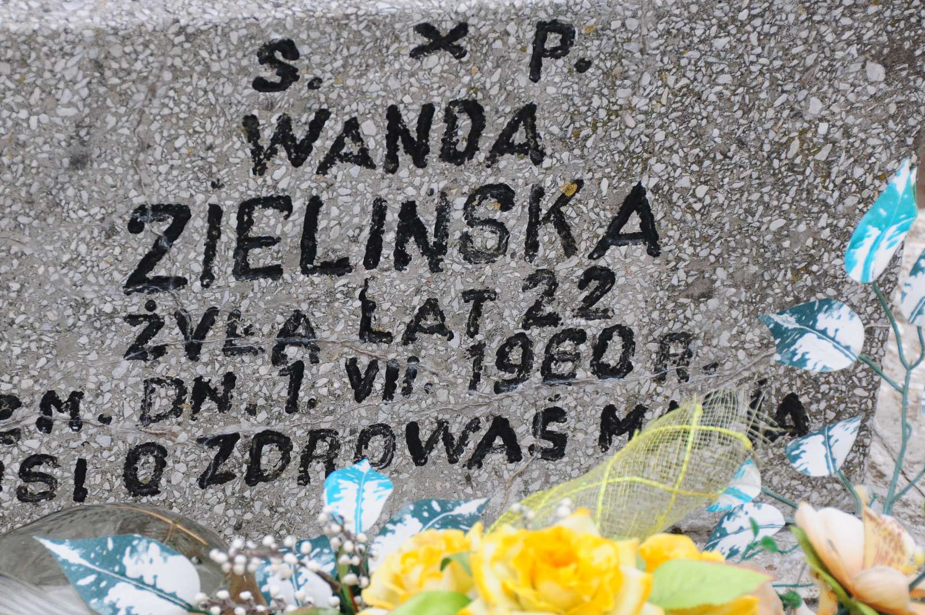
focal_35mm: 181
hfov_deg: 11.4
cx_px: 342
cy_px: 303
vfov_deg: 7.6
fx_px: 4645
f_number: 7.1
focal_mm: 90
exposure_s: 1/500
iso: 640
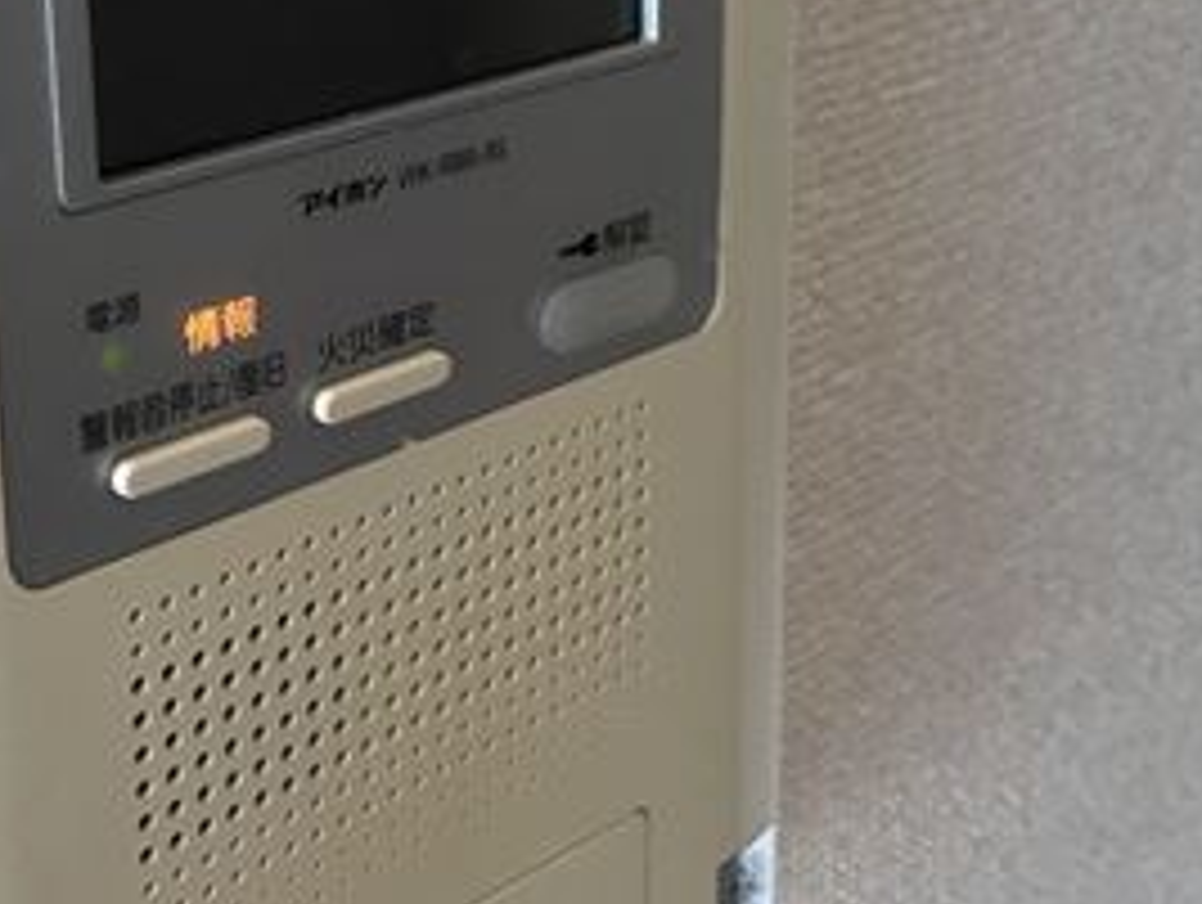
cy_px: 153
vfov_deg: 21.6
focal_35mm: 67
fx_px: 2330
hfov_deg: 28.7
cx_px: 392
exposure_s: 1/33
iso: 25
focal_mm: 3.99
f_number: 1.8
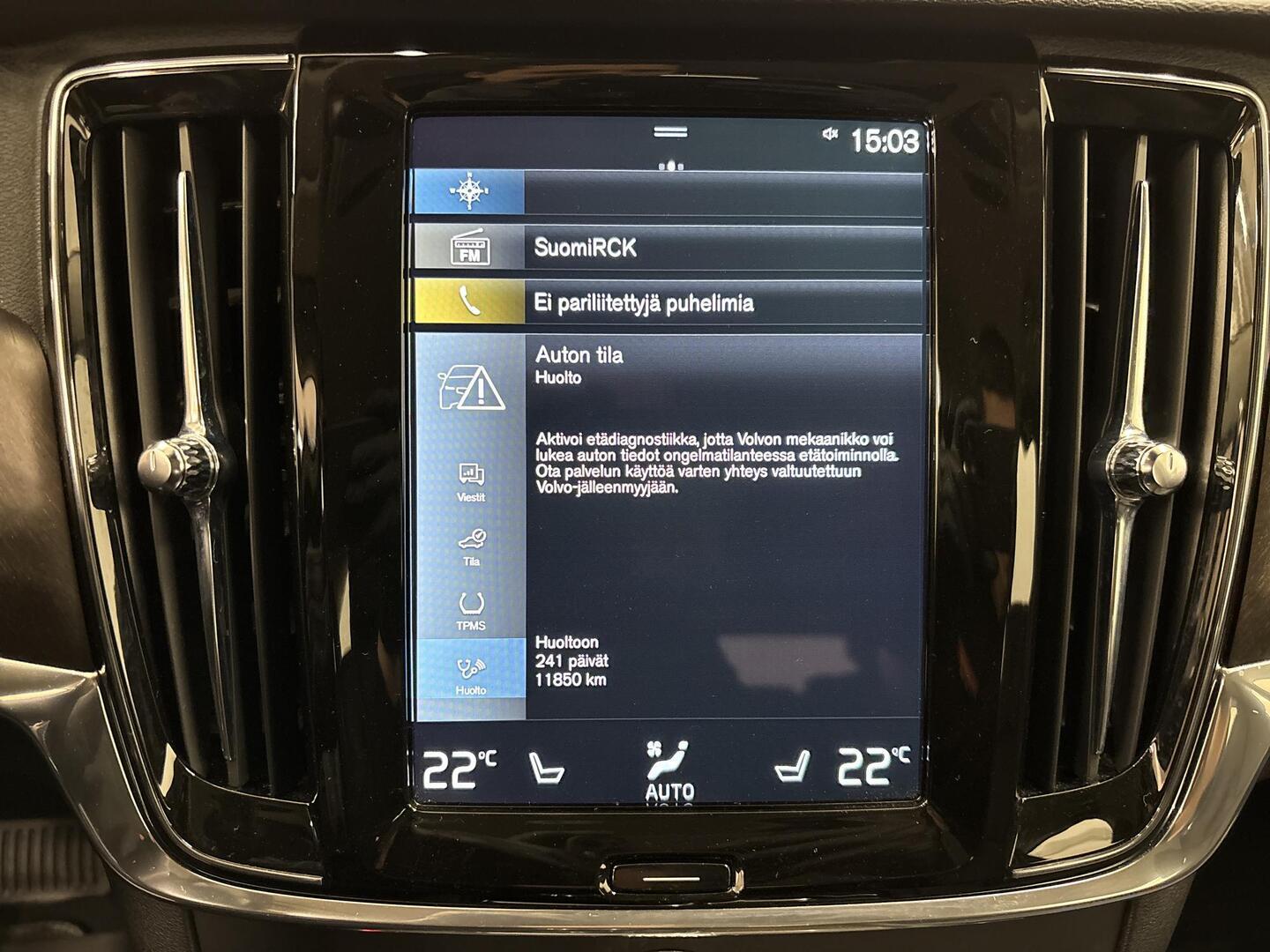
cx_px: 635
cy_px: 476
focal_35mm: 26
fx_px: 954
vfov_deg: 53.1
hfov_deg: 67.3
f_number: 1.6
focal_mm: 5.96
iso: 500
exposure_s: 1/53
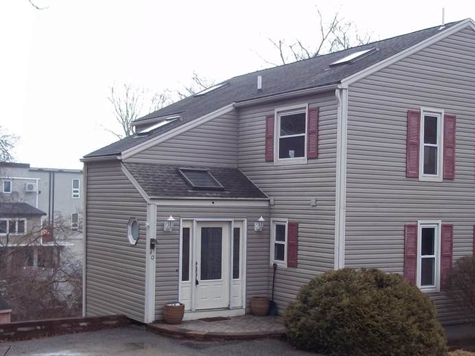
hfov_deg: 35.9
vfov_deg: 27.4
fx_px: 727
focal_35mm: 53
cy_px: 224
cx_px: 307
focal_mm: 6.5
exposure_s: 1/320
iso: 80
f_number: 3.1
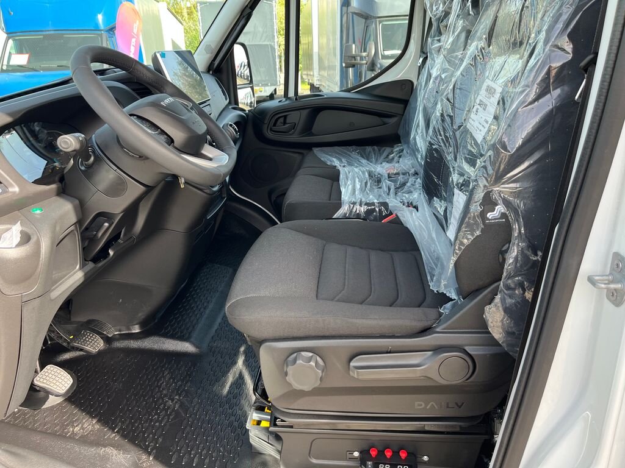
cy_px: 234
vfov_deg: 53.1
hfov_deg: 67.3
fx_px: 469
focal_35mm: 26
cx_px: 312
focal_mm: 5.1
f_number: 1.6
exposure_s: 1/143
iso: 50
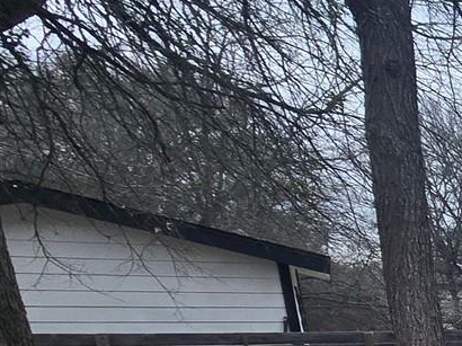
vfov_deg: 19.4
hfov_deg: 14.6
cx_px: 1149
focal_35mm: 65
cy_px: 535
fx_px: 867
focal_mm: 2.2
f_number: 2.2
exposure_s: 1/320
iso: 50
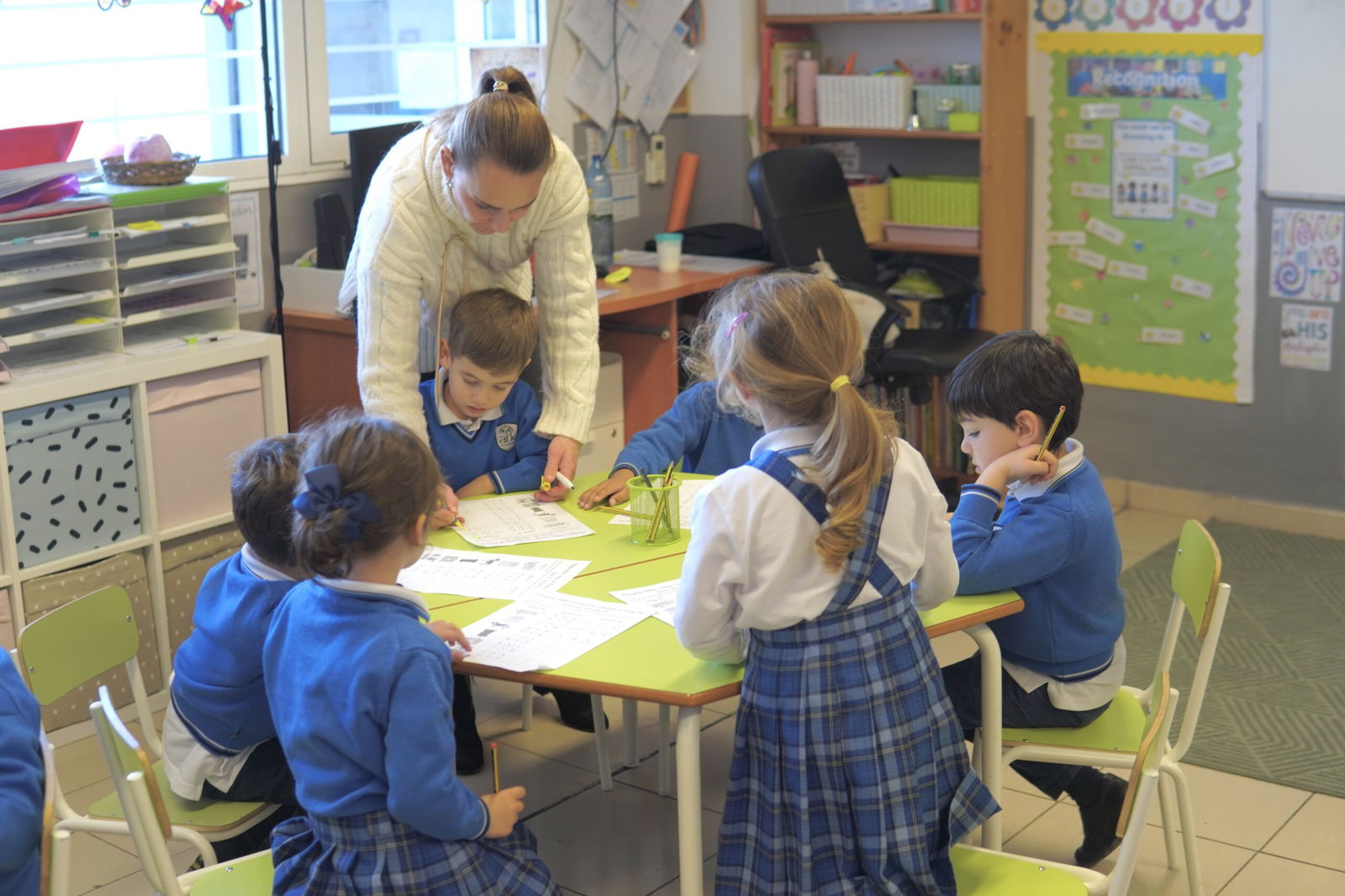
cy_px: 448
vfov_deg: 29.9
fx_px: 1681
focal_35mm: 45
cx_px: 672
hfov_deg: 43.6
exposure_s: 1/100
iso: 250
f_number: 2.5
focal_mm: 30
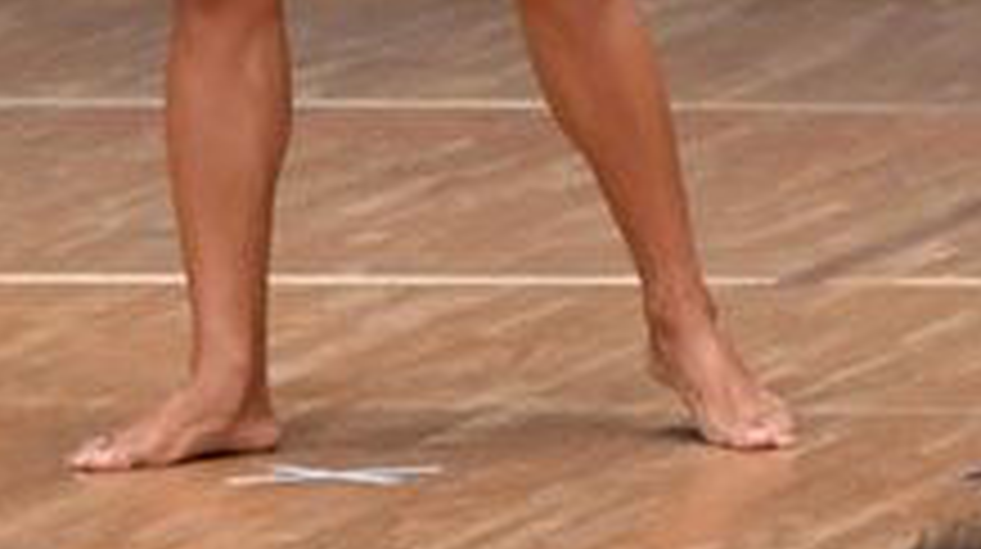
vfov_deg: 1.1
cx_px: 434
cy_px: -540
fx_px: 27591
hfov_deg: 2.0
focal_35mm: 1062
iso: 6400
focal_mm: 190
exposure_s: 1/400
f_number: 5.6
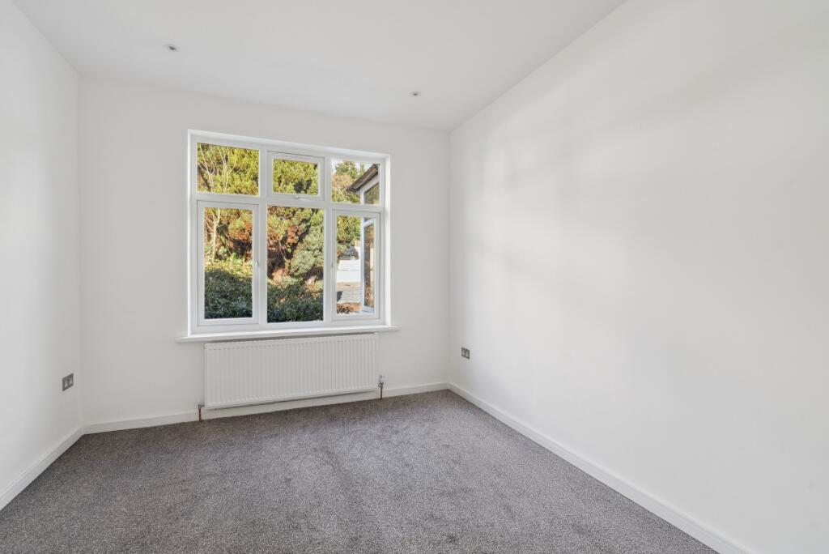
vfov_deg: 73.8
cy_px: 277
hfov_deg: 96.7
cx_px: 414
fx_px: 369
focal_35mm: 16
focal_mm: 16
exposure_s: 1/30
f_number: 11
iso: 640
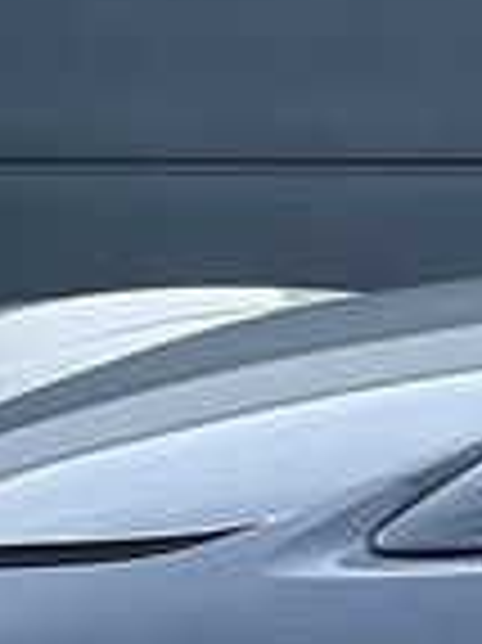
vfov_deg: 3.6
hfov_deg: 2.7
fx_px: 10264
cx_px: 1356
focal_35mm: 552
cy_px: 576
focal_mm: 9
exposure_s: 1/160
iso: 32
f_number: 2.8
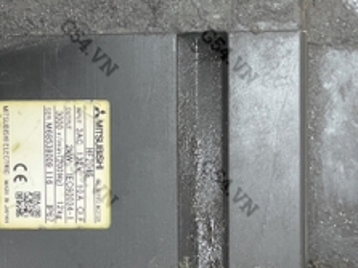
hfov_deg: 33.4
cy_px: 130
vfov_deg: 26.1
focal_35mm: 56
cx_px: 72
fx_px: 579
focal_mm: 4.2
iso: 500
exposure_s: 1/49
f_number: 1.6
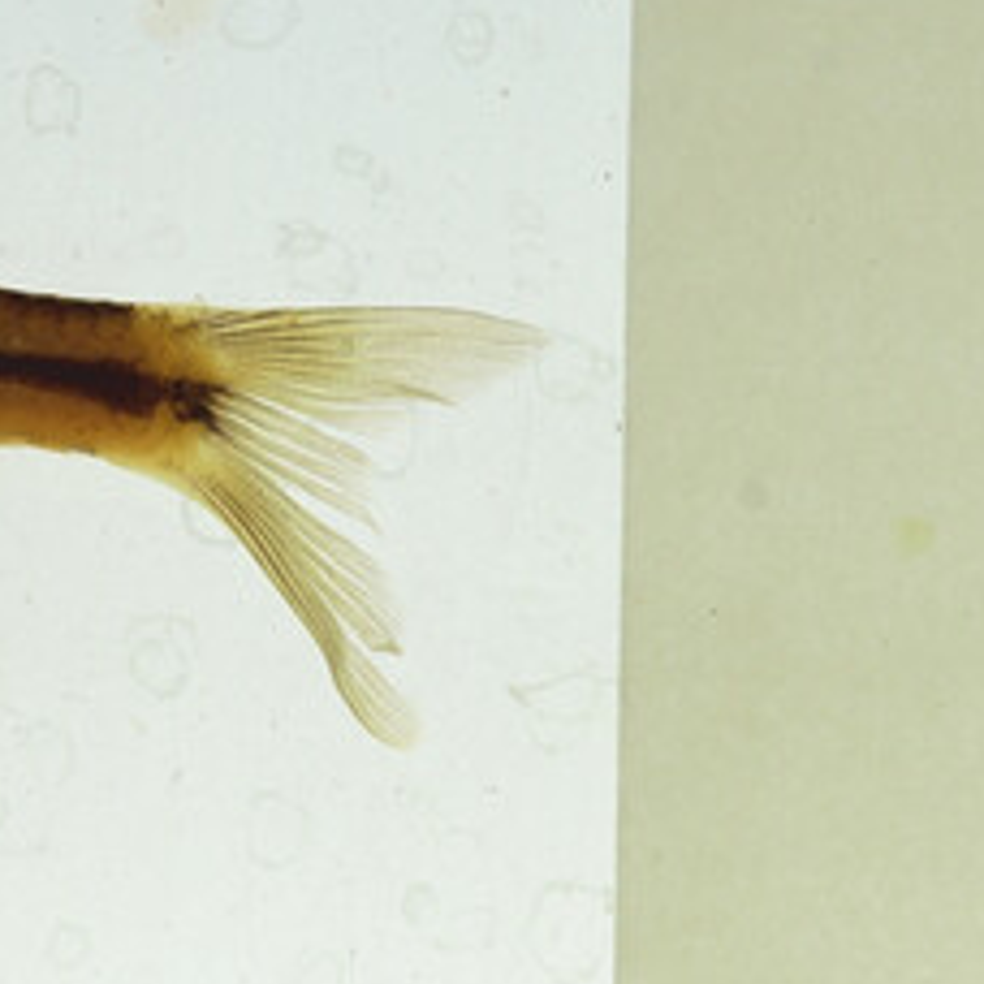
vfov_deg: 6.5
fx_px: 8651
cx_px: 785
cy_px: 986
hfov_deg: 6.5
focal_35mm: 269
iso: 100
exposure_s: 1/200
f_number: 10
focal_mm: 60
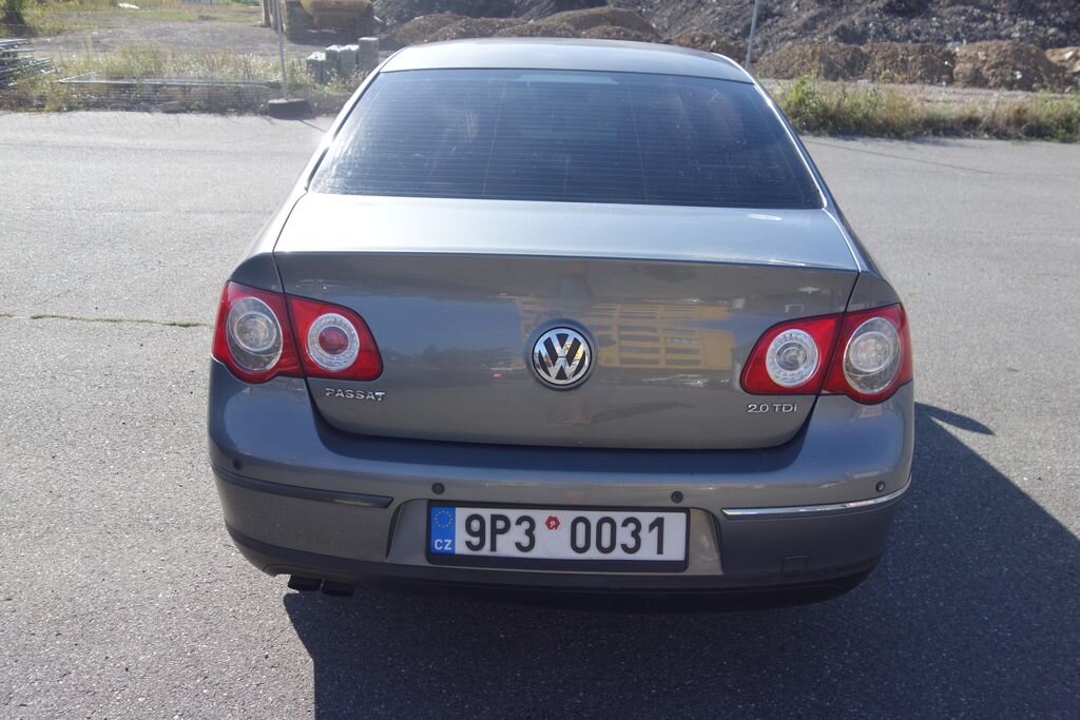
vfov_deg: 46.4
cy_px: 360
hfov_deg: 65.5
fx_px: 840
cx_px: 540
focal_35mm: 28
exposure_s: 1/1250
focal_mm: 10.4
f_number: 2.2
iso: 125
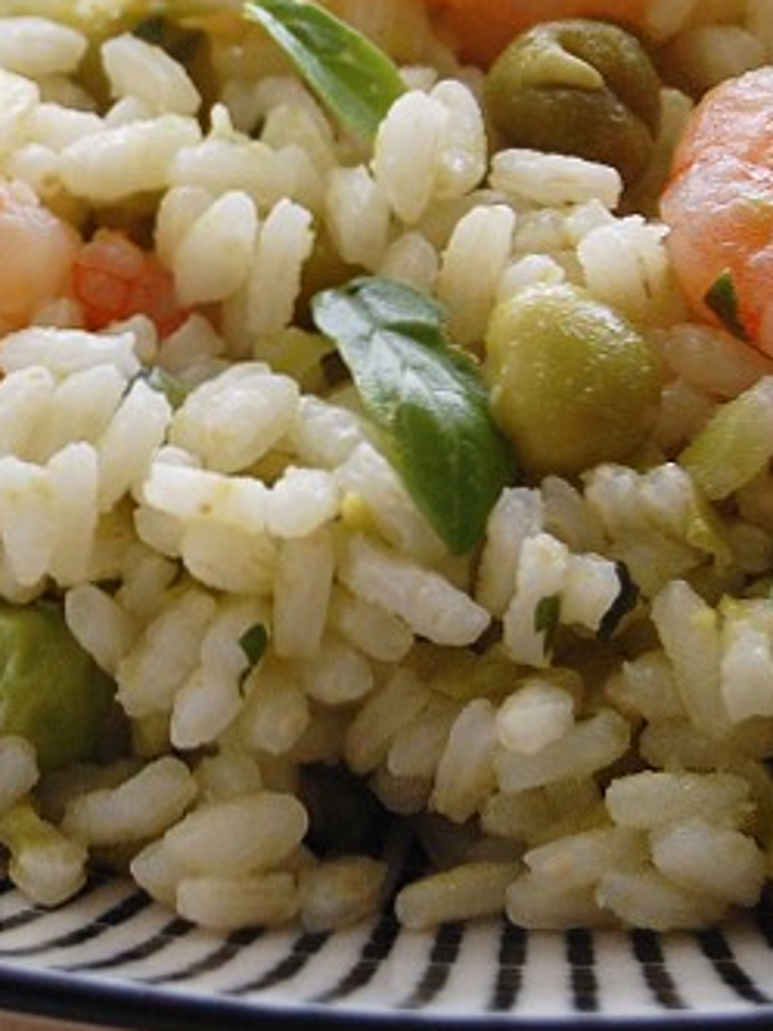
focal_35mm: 216
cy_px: 325
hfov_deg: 6.9
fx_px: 6431
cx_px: 70
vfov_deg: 9.2
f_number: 5.6
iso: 640
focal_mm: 50
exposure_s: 1/60
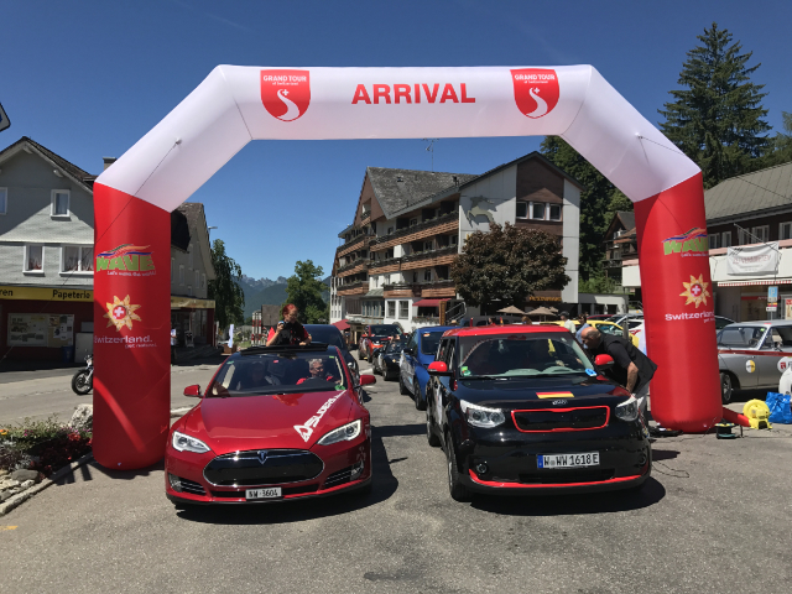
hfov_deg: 63.4
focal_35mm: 28
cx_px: 396
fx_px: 641
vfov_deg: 49.7
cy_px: 297
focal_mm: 4
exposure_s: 1/2398
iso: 20
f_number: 1.8
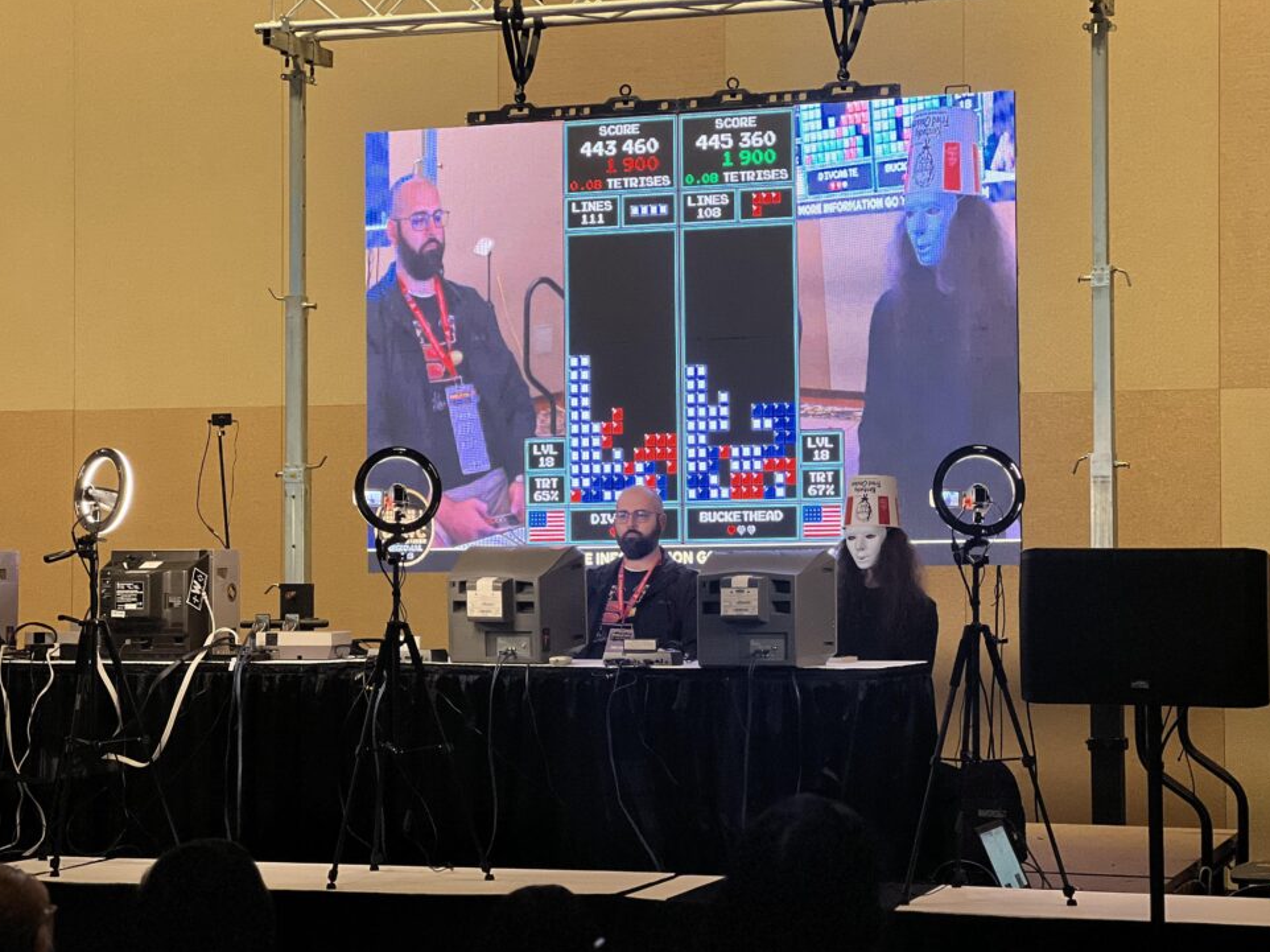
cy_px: 459
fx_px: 3008
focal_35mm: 82
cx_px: 655
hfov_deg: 23.8
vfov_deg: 18.0
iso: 160
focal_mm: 9
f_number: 2.8
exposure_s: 1/41
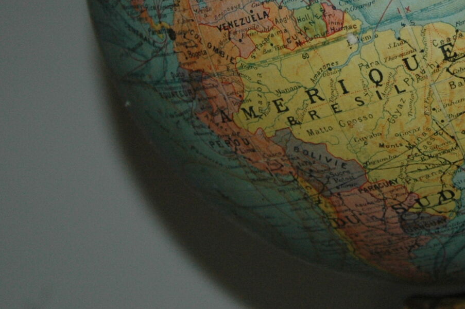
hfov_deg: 15.5
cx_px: 449
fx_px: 1680
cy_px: -68
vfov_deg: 10.3
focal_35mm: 130
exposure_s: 1/60
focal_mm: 35
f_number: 3.8
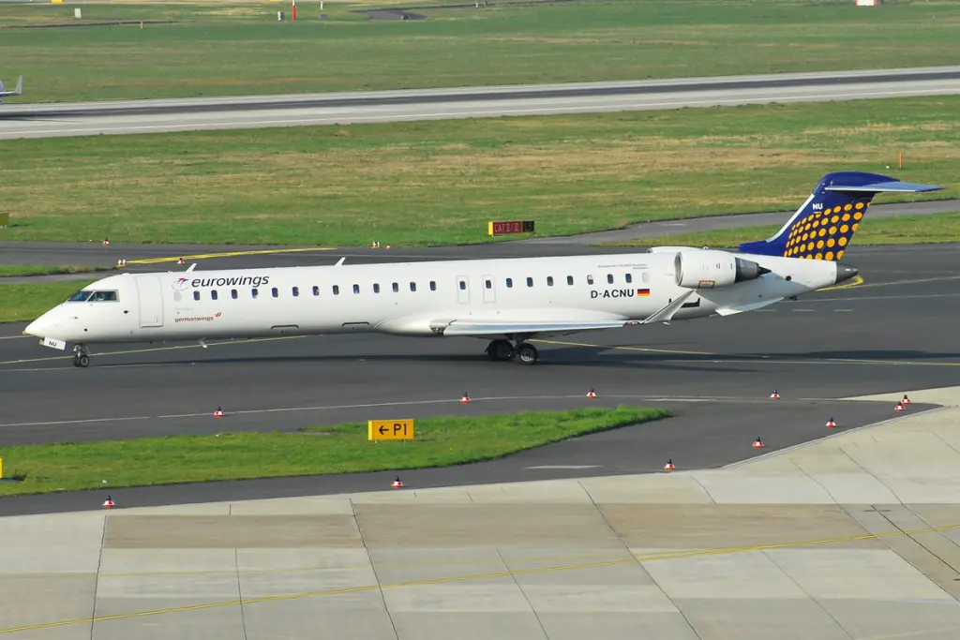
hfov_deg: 5.5
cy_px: 320
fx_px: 10001
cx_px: 480
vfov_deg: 3.7
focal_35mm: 375
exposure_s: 1/500
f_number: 8
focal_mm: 250
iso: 200
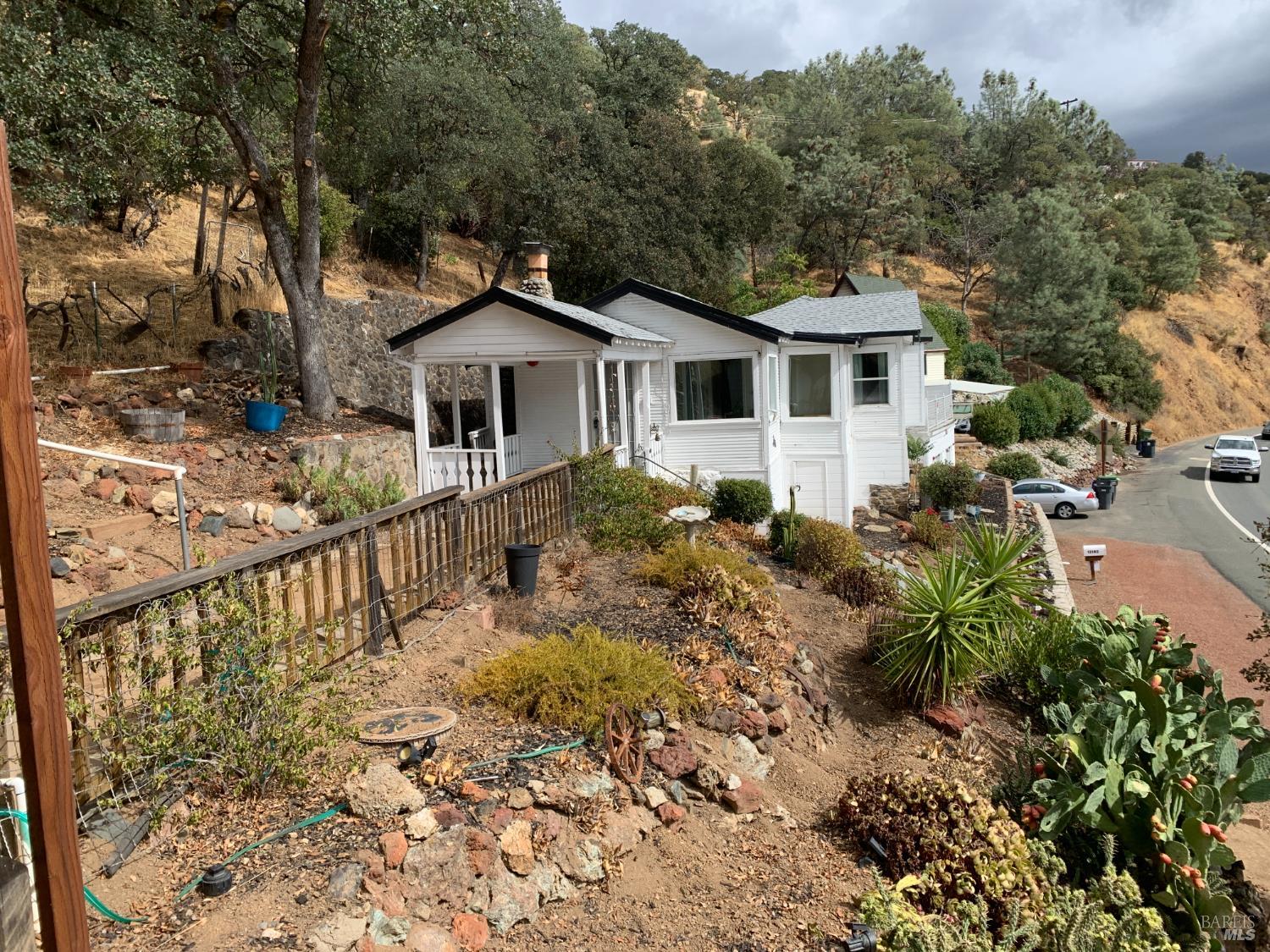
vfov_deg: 53.1
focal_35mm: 26
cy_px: 476
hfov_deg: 67.3
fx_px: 954
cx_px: 635
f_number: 1.8
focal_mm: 4.25
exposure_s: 1/2033
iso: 25
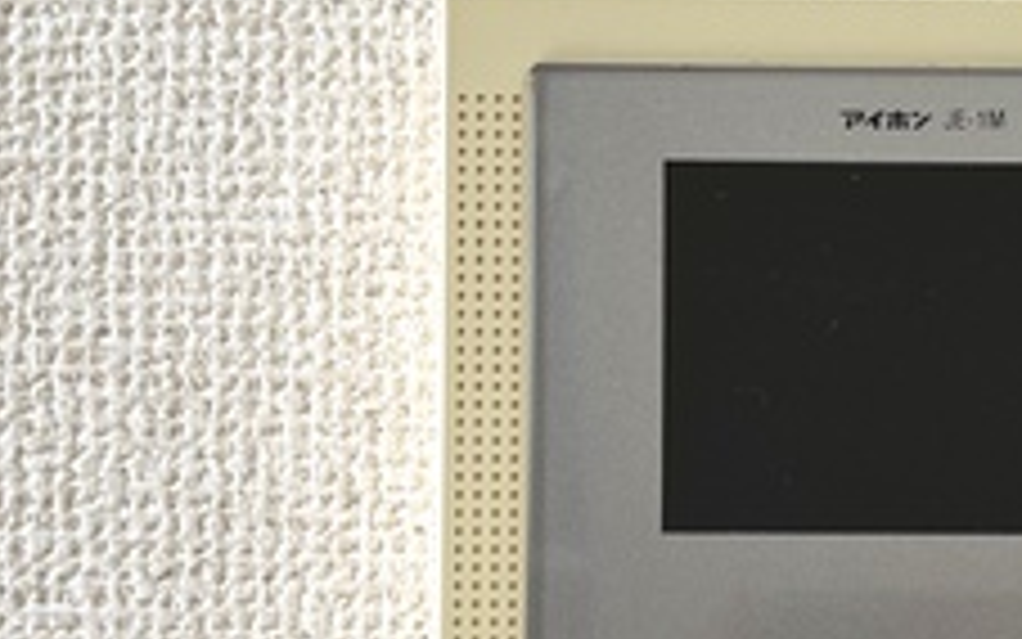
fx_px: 2368
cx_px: 936
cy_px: 488
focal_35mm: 85
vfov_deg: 15.3
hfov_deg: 23.6
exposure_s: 1/121
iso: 50
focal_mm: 5.7
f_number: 1.5
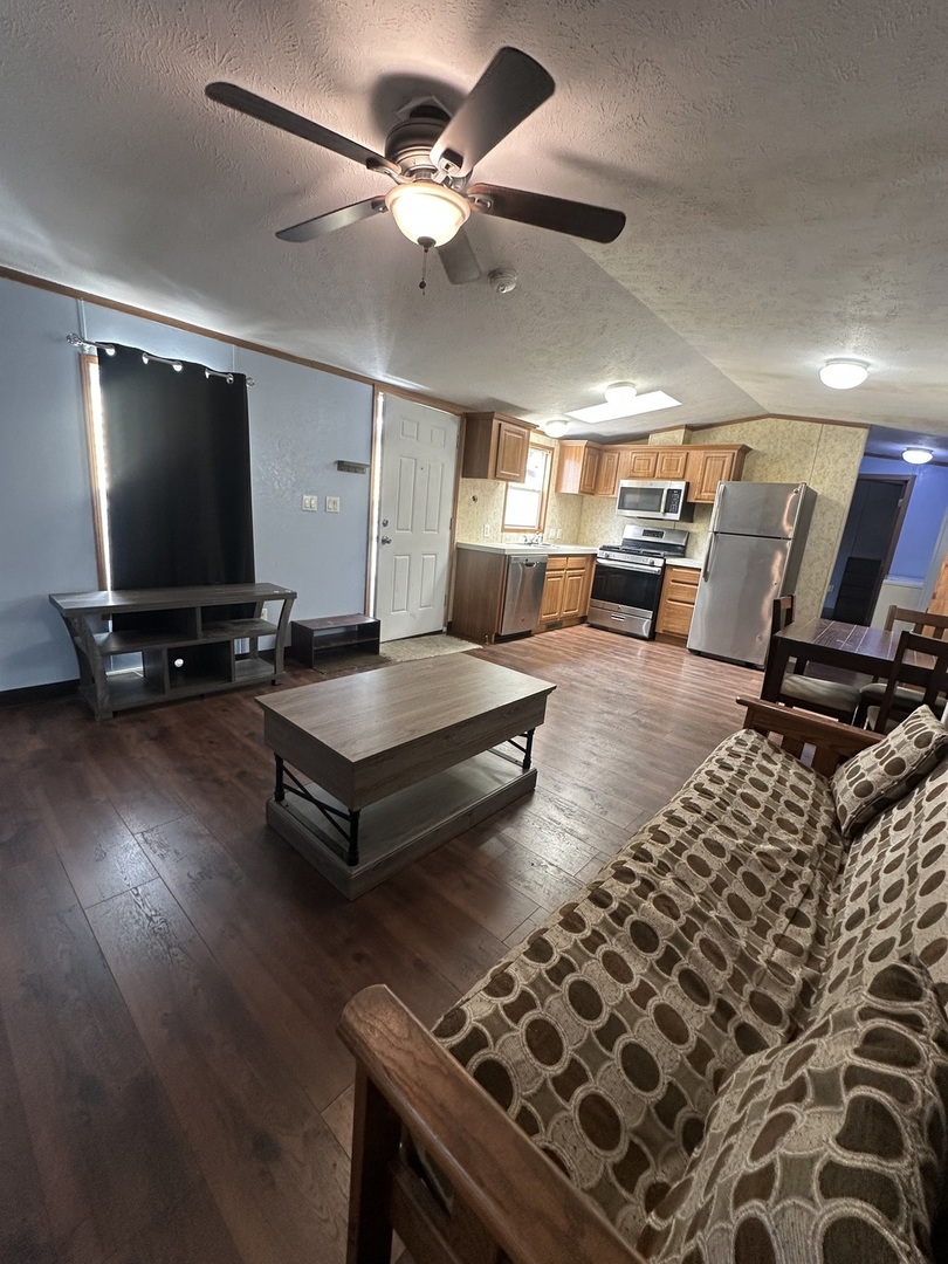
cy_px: 632
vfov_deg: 102.1
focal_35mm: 14
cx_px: 474
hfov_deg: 85.7
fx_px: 511
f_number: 2.2
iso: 160
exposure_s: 1/60
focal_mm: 2.22
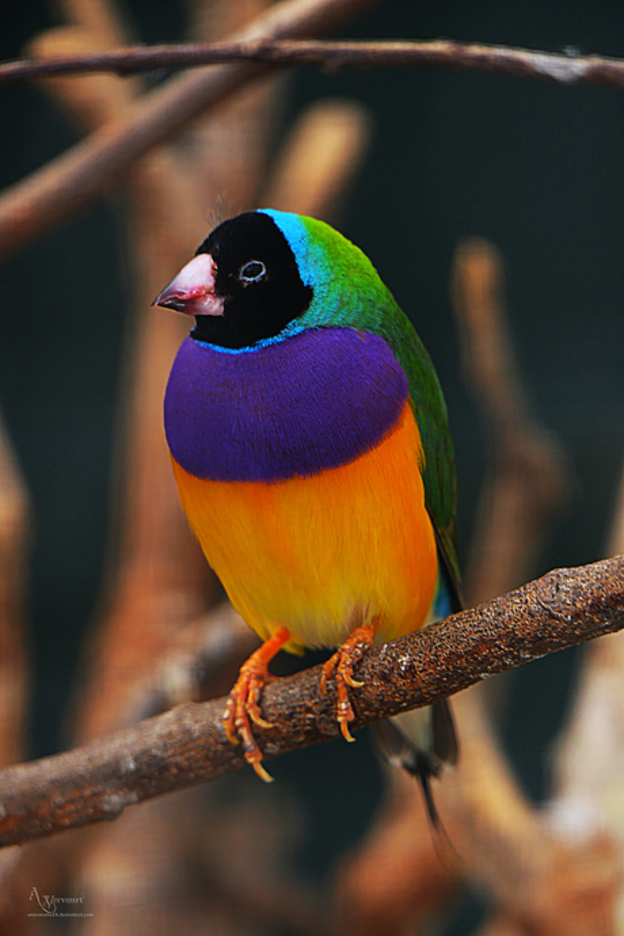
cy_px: 468
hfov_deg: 3.0
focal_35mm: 460
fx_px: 11959
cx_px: 312
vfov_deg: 4.5
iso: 160
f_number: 4.5
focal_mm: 168.8
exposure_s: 1/125
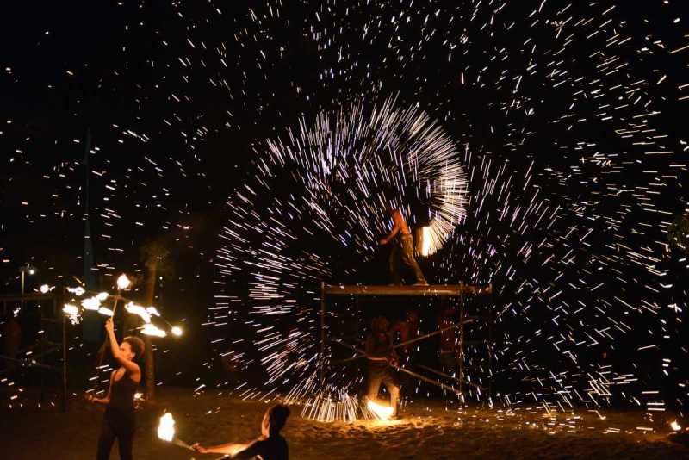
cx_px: 344
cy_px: 230
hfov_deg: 36.2
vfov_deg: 24.6
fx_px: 1053
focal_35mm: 55
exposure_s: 1/60
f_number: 2.8
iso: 2800
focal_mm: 55
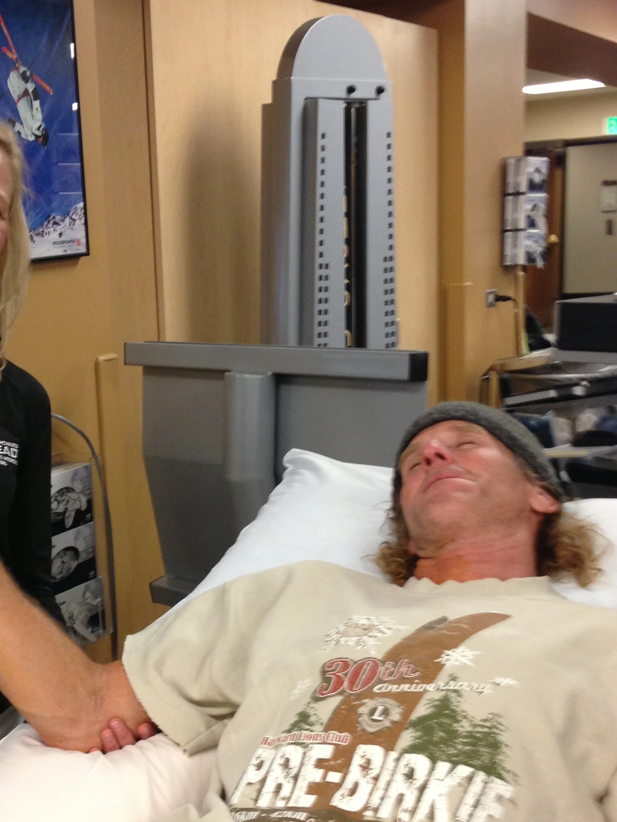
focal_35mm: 55
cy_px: 471
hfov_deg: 26.1
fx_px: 1307
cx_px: 126
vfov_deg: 34.9
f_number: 2.4
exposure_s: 1/20
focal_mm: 4.13
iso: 125
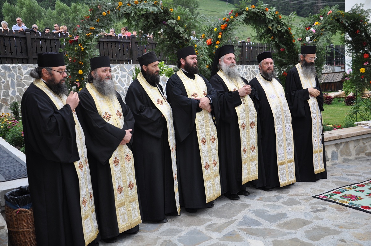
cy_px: 123
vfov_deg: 34.1
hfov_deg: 49.6
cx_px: 186
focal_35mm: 39
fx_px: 401
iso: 400
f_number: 9
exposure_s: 1/200
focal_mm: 26
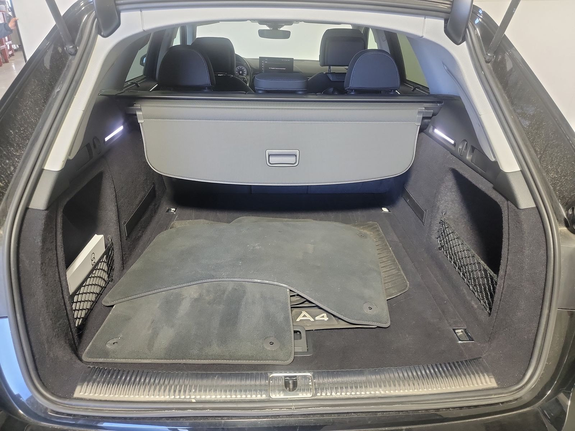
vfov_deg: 56.8
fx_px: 399
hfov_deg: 71.6
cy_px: 216
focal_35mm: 24
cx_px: 288
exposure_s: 1/59
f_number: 1.8
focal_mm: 6.7
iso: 421
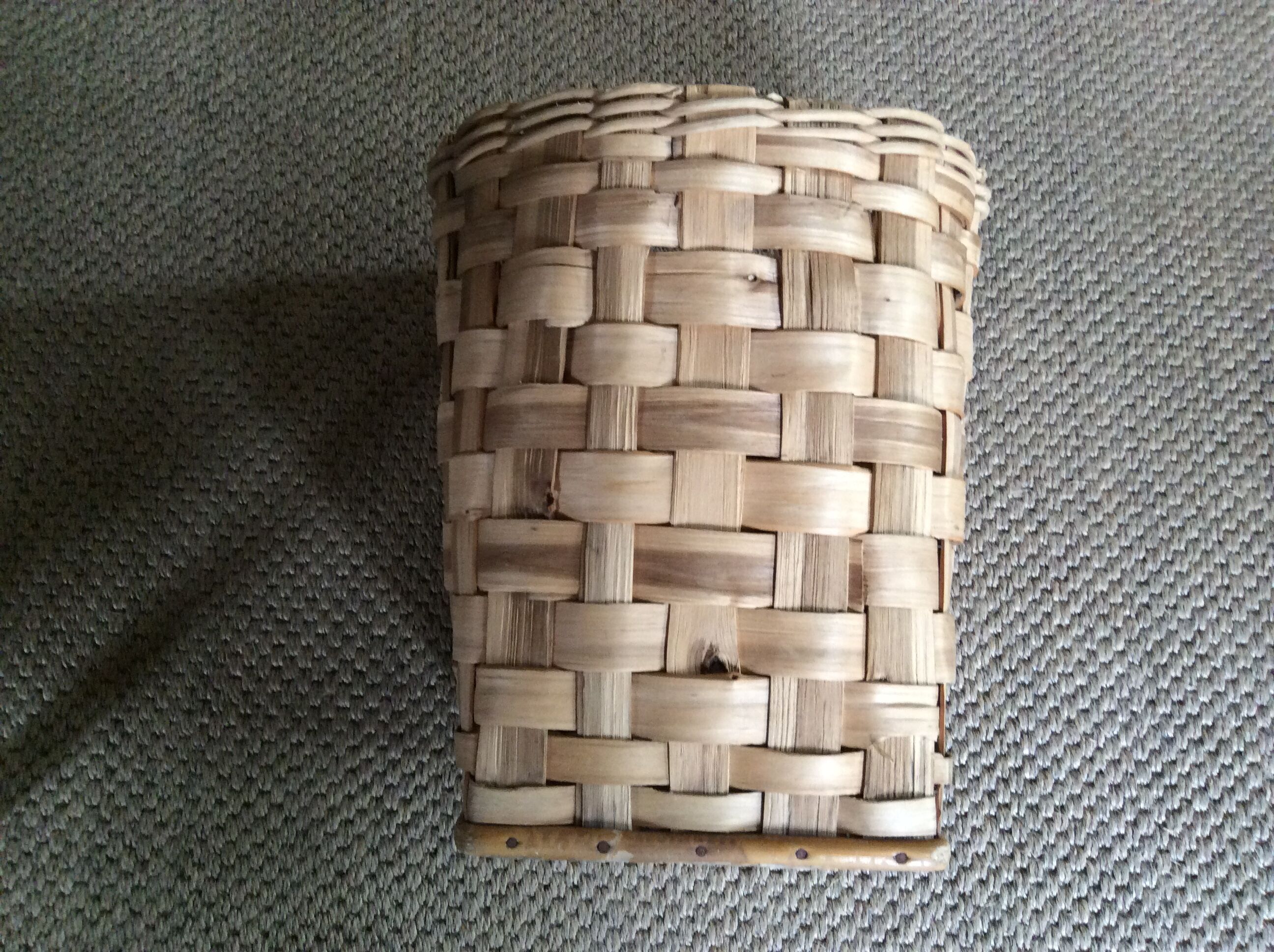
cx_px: 637
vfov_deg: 44.1
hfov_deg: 56.9
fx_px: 1176
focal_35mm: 32
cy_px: 476
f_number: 2.4
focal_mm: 3.3
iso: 160
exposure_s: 1/25
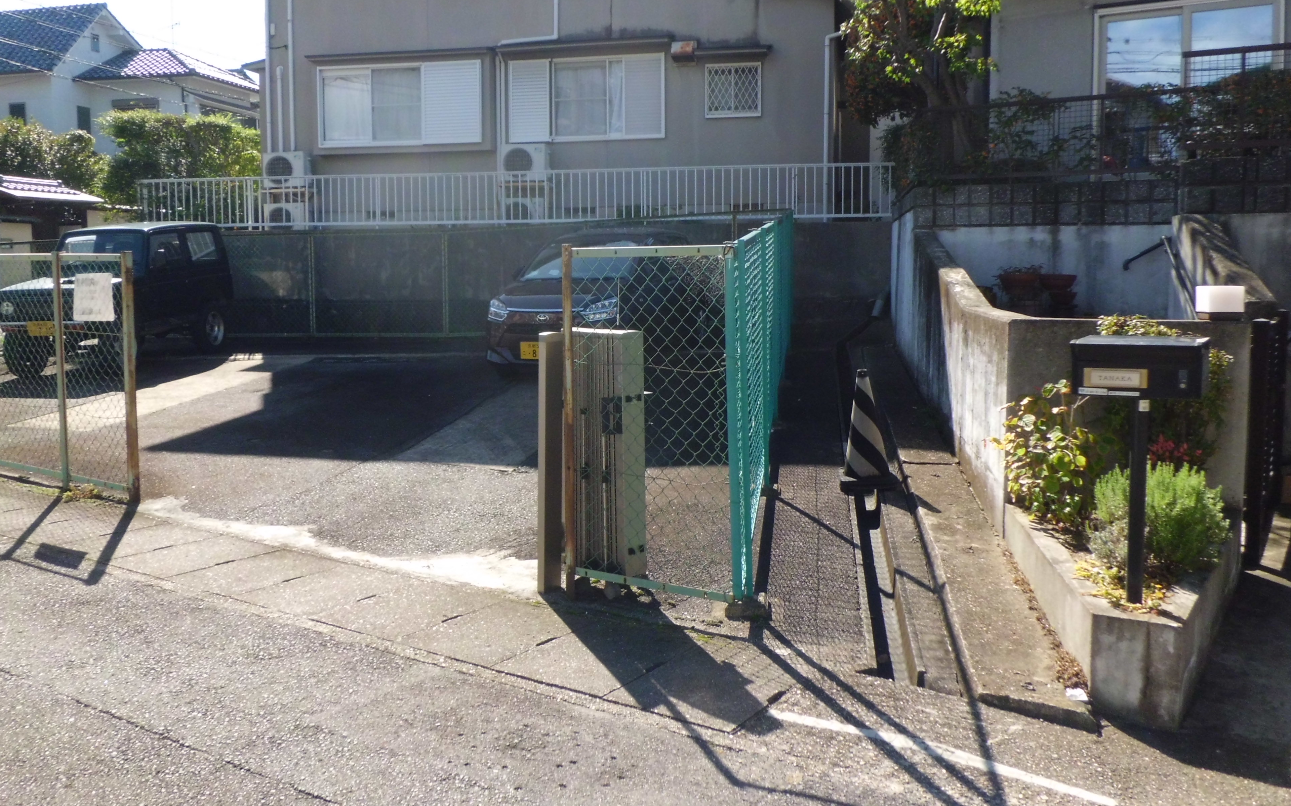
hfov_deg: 61.2
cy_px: 373
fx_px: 1091
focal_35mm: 31
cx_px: 628
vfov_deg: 40.6
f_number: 7.9
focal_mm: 4.7
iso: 100
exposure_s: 1/100
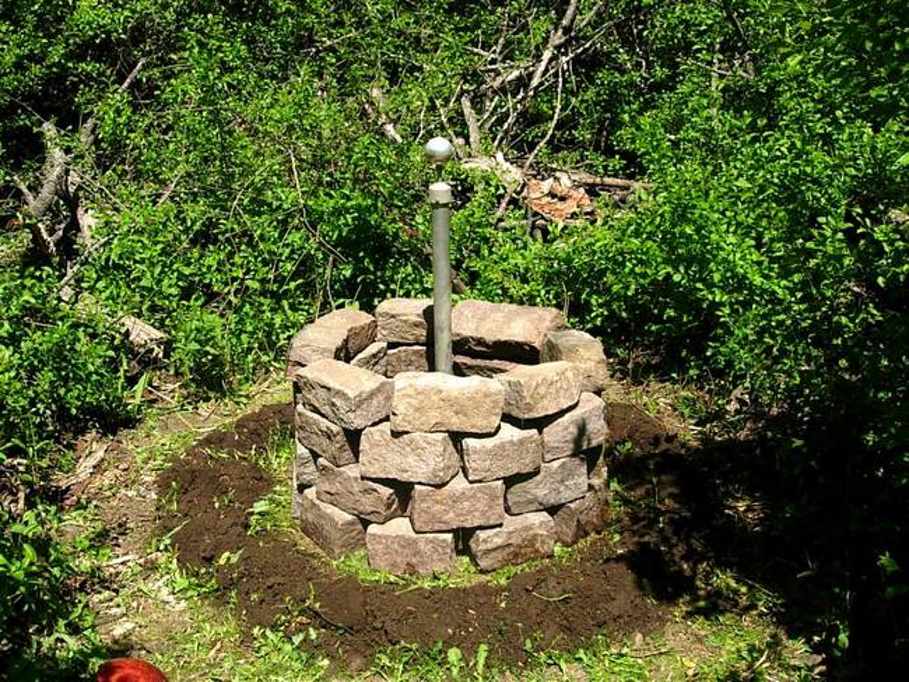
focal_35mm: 38
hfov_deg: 49.0
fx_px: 998
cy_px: 341
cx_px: 454
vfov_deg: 37.7
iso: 64
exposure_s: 1/1085
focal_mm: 7.8
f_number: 4.8
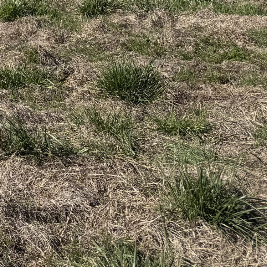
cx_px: -243
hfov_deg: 16.4
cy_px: -132
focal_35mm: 85
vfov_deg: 18.2
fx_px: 742
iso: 80
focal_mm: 6.76
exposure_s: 1/5814
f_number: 1.78
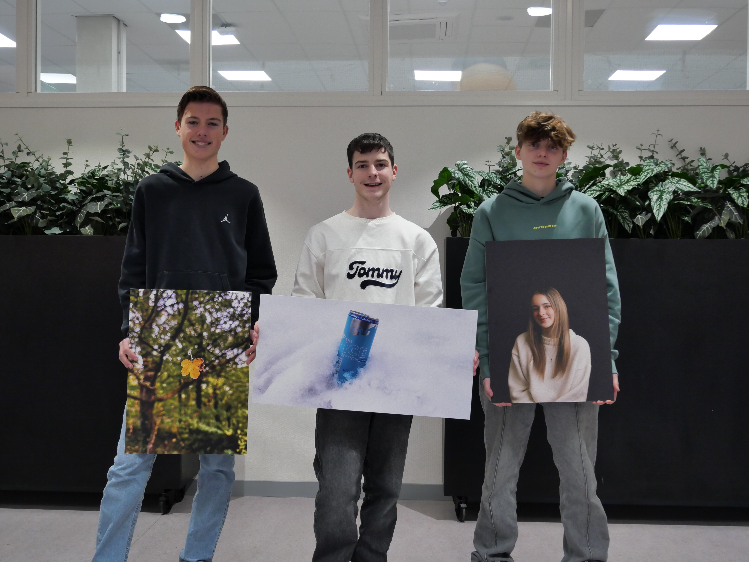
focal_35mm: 40
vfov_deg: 36.0
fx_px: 865
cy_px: 281
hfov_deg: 46.8
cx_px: 374
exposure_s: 1/60
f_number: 5.6
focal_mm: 20
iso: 1250
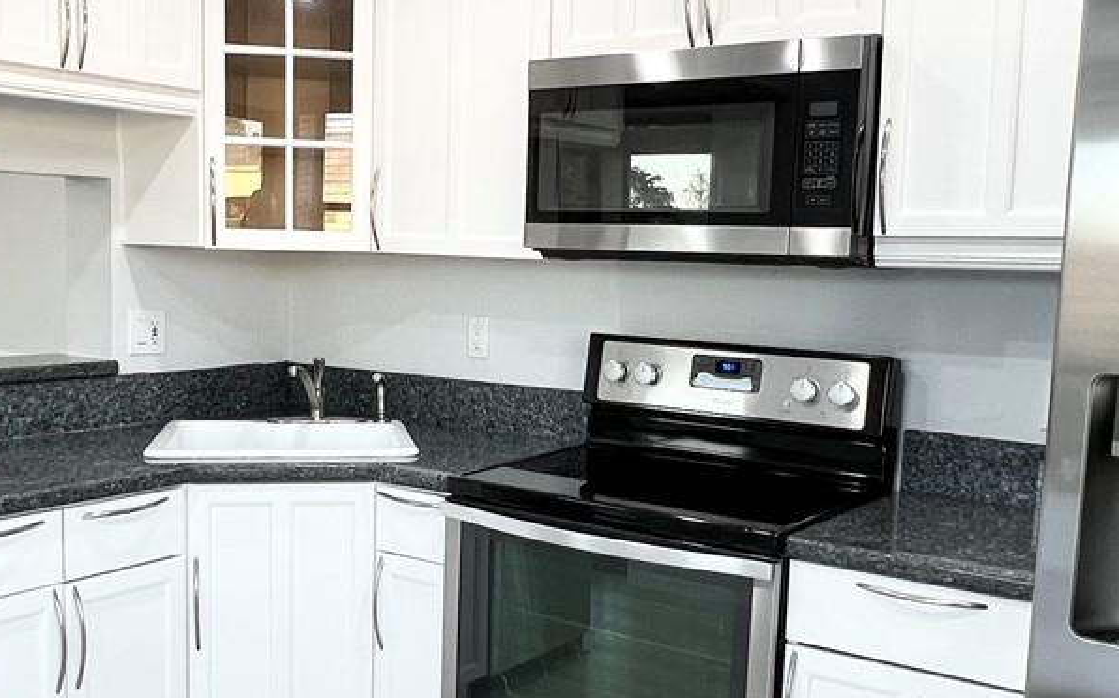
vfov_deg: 34.3
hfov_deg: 52.7
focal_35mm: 37
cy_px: 403
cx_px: 520
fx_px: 1128
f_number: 1.8
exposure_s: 1/120
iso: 160
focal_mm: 1.57
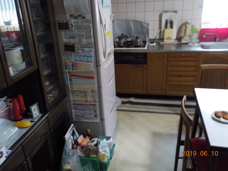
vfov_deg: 46.8
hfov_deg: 60.0
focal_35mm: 30
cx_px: 114
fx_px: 198
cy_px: 86
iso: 800
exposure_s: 1/13
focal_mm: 4.1
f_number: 3.3
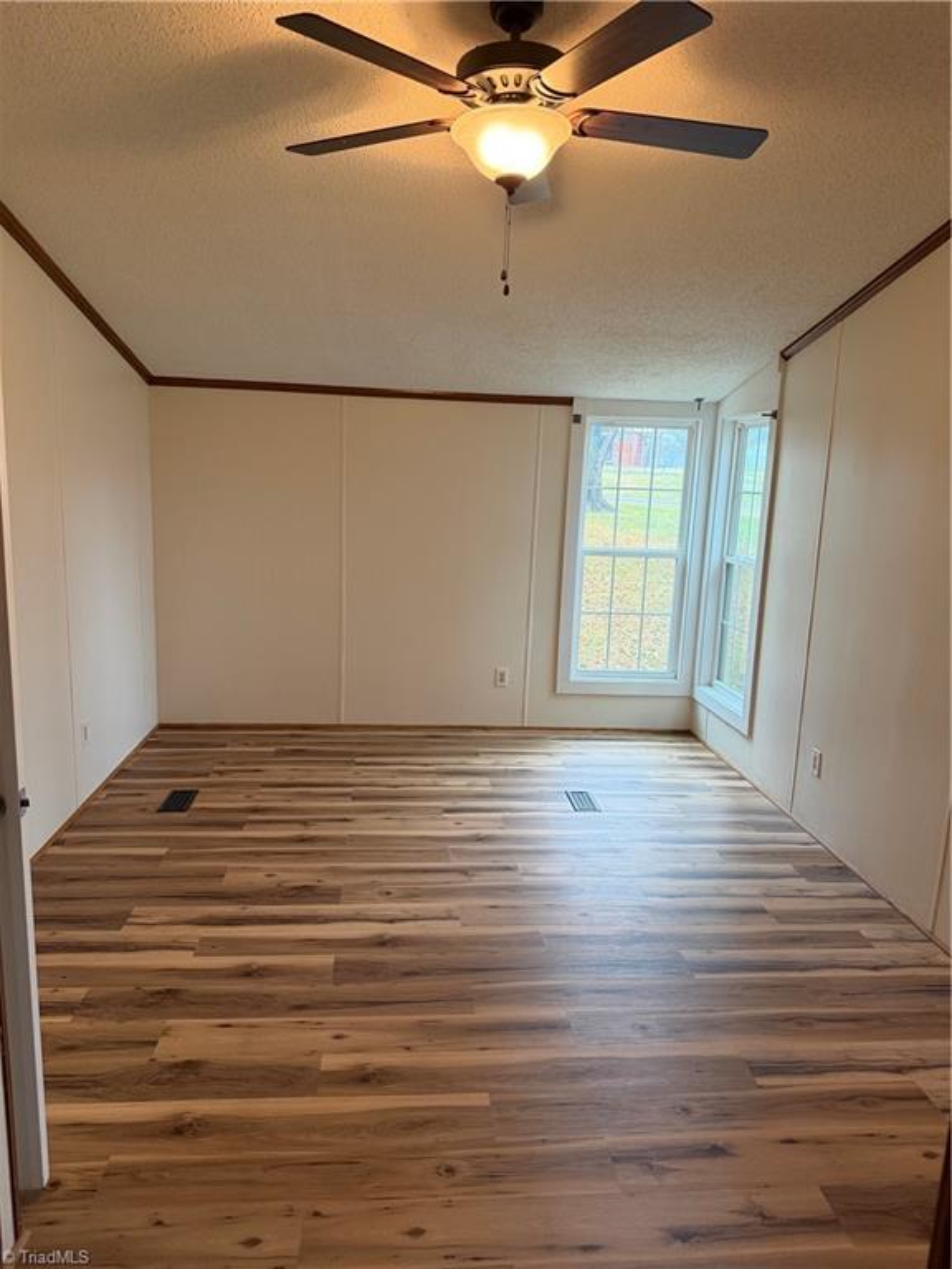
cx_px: 476
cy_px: 634
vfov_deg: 71.6
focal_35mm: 24
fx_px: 880
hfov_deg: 56.8
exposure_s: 1/60
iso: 320
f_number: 1.78
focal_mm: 6.76
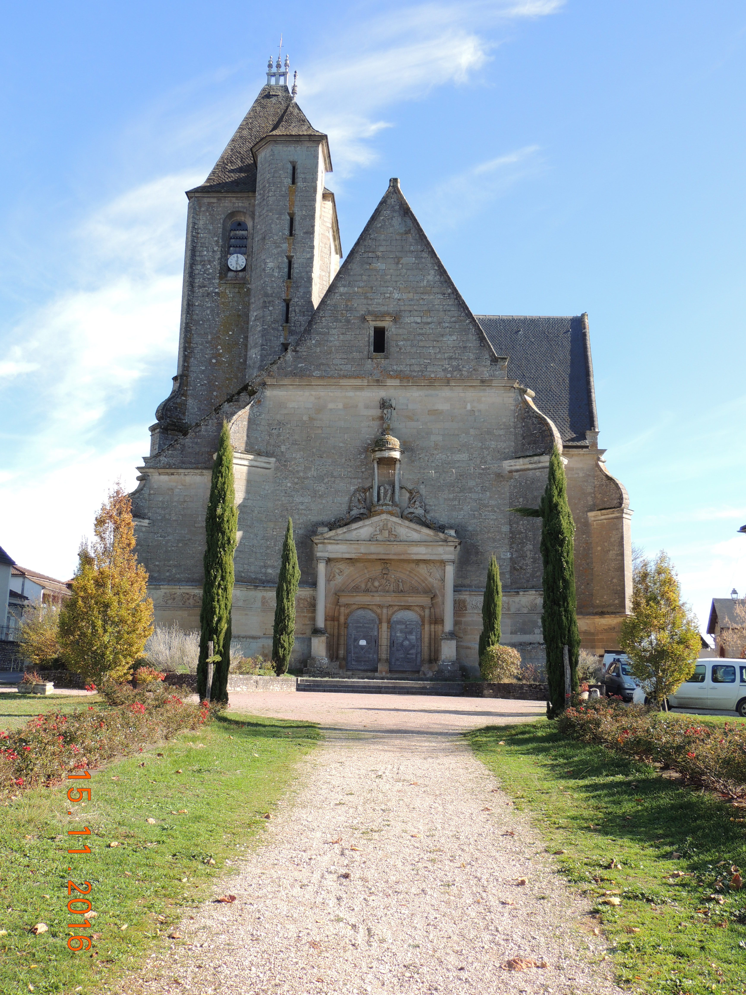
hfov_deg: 42.9
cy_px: 498
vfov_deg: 55.4
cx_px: 373
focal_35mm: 33
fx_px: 948
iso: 100
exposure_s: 1/500
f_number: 3.2
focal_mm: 5.8
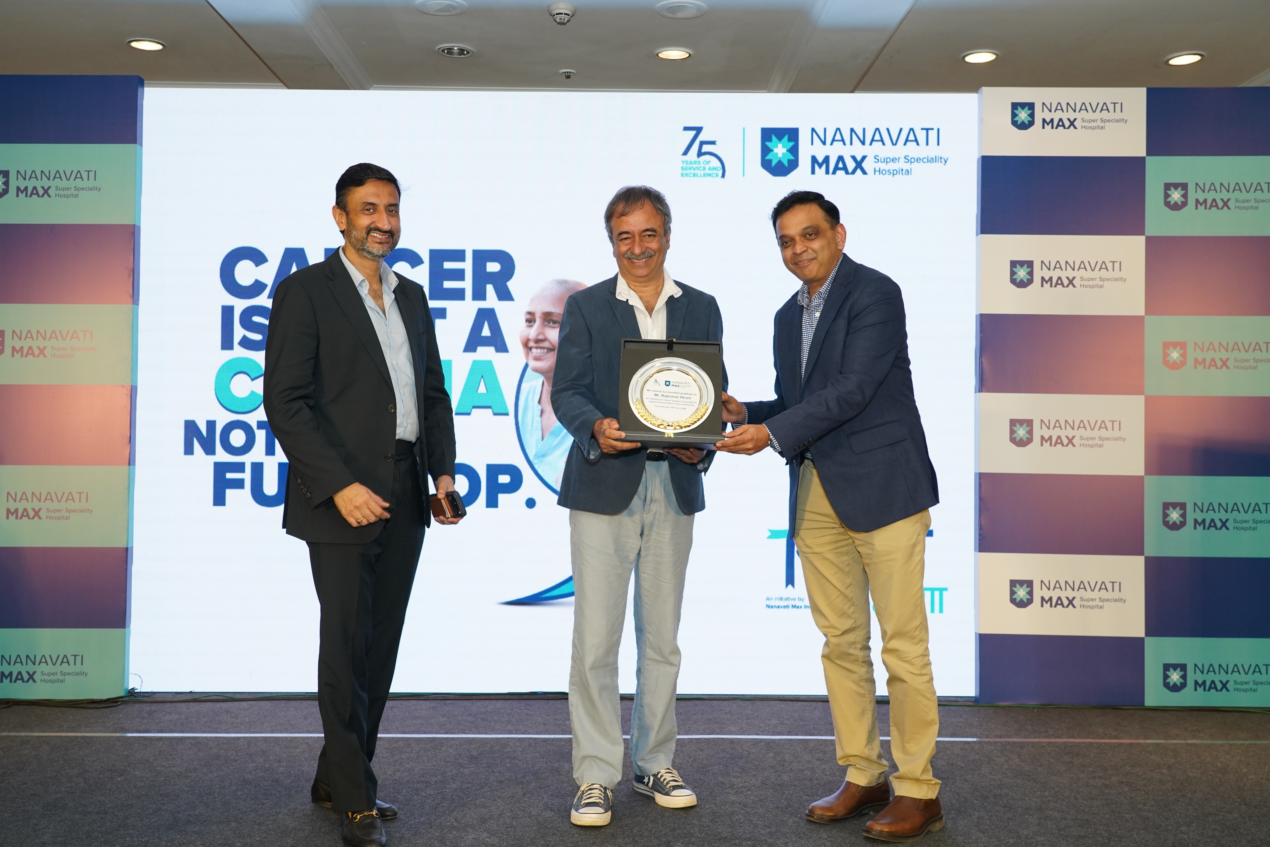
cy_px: 424
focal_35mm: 34
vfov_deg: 38.9
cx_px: 635
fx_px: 1199
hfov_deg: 55.8
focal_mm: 34
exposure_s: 1/160
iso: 2000
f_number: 6.3
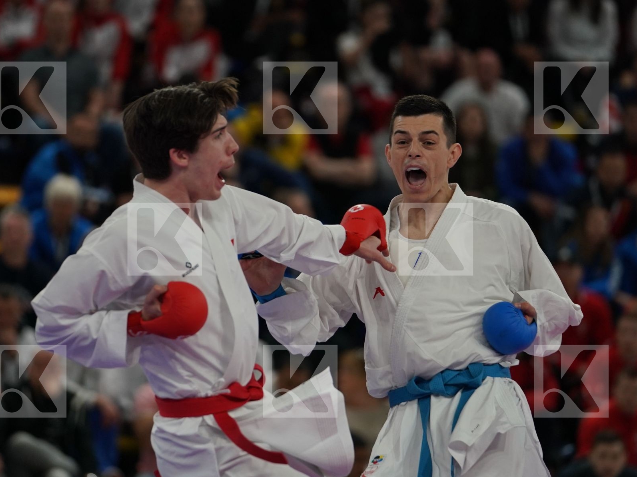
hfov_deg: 6.1
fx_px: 5998
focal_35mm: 326
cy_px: 239
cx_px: 300
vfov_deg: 4.6
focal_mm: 200
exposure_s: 1/1000
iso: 1250
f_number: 2.8
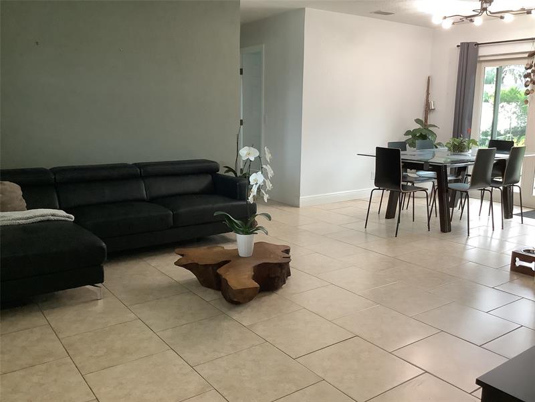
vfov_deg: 45.4
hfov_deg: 58.4
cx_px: 268
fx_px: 479
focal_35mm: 31
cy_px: 201
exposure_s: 1/60
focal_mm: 3.3
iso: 250
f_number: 2.4
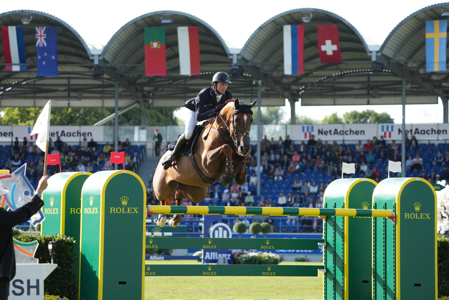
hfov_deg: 9.8
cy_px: 150
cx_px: 224
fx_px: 2606
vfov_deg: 6.6
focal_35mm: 209
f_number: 5.6
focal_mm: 209
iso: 1600
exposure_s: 1/2000
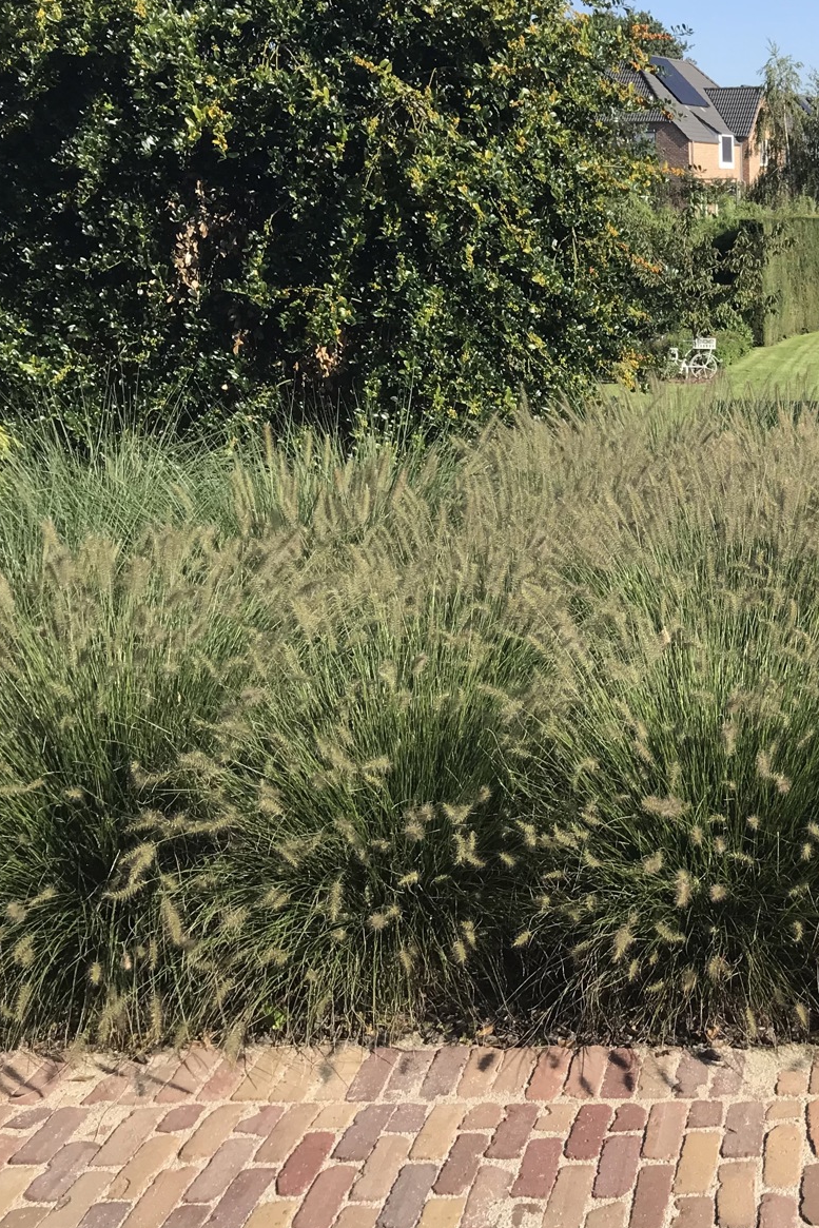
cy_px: 582
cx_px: 895
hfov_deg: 26.0
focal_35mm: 48
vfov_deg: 41.1
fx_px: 1637
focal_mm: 3.99
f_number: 1.8
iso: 20
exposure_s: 1/1198
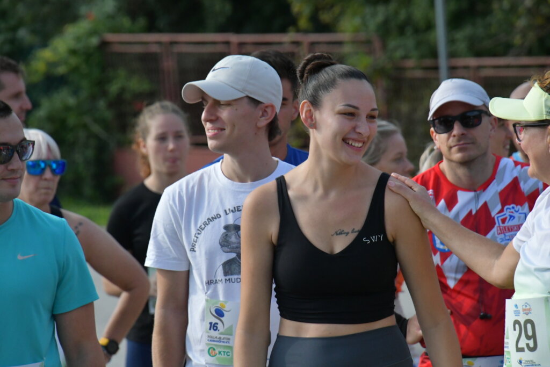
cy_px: 184
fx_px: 5730
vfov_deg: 3.7
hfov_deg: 5.5
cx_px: 275
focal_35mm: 375
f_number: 9
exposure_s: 1/5000
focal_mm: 250
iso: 3200
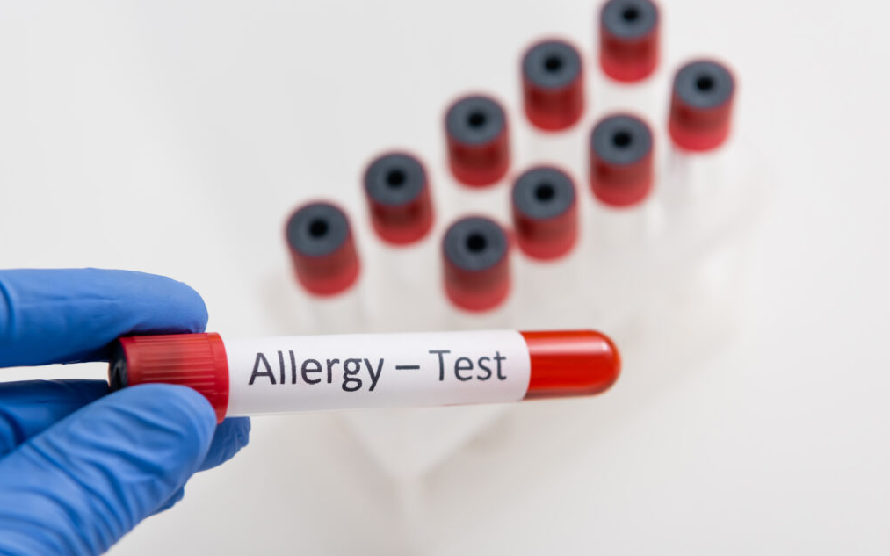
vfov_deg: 19.4
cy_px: 278
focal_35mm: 67
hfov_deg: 30.6
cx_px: 447
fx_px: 1625
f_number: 5
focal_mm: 65
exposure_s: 1/160
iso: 160
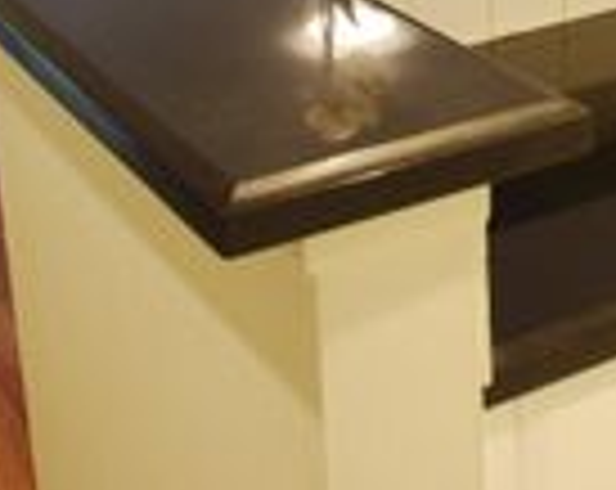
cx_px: 629
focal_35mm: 87
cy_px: -209
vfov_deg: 16.3
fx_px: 1583
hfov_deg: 21.2
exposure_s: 1/25
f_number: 3.5
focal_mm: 18
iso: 400
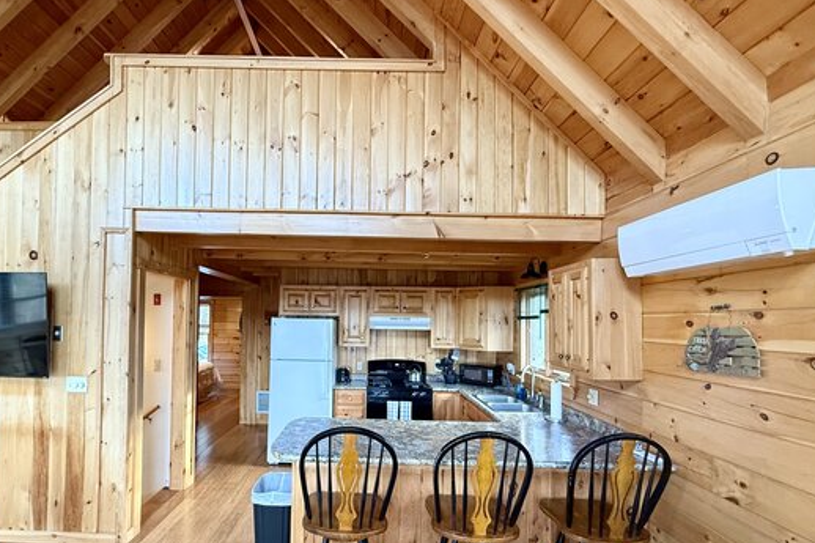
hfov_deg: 89.6
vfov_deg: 67.0
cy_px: 313
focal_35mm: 18
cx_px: 359
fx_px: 407
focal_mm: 2.22
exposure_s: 1/60
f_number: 2.2
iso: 400
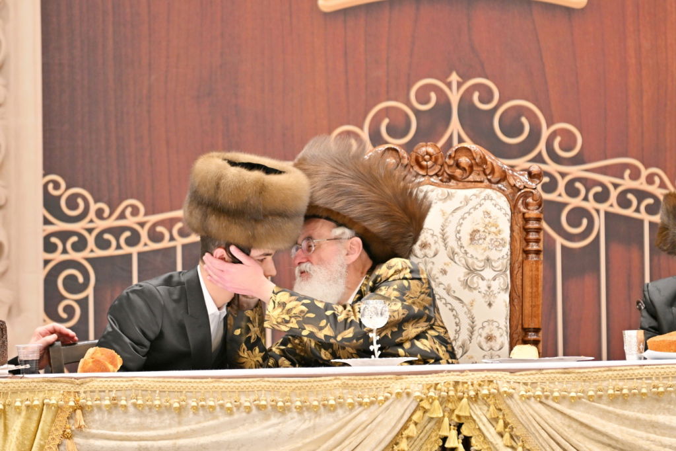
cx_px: 338
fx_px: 5631
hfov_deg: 6.9
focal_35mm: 300
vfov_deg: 4.6
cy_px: 226
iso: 200
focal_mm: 200
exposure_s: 1/200
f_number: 2.8
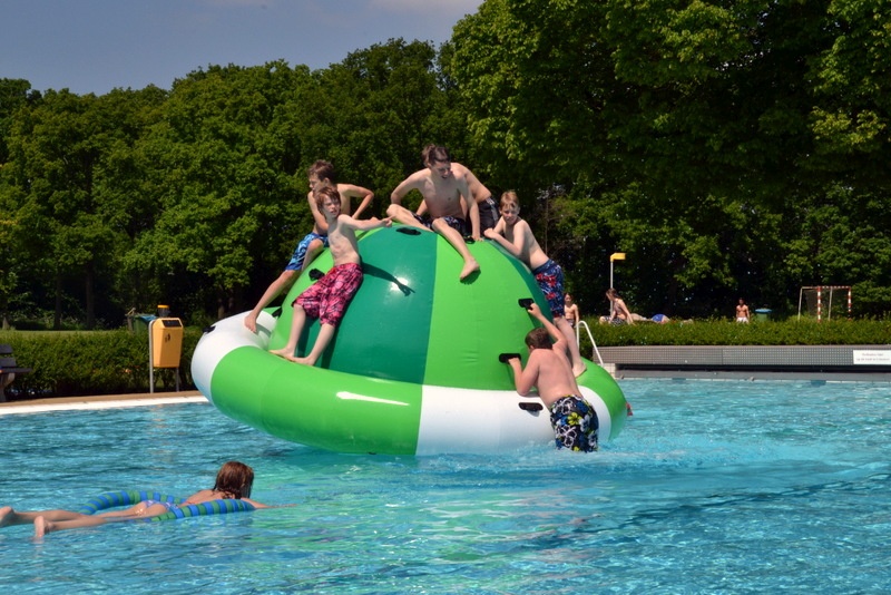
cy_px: 298
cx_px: 446
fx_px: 1783
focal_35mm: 72
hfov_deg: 28.1
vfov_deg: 18.9
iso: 400
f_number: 29
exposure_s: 1/320
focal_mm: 48
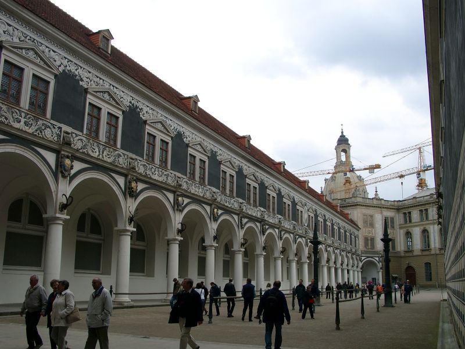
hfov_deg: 54.0
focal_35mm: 34
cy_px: 174
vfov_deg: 41.8
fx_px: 457
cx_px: 232
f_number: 4
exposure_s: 1/561
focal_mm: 7.13
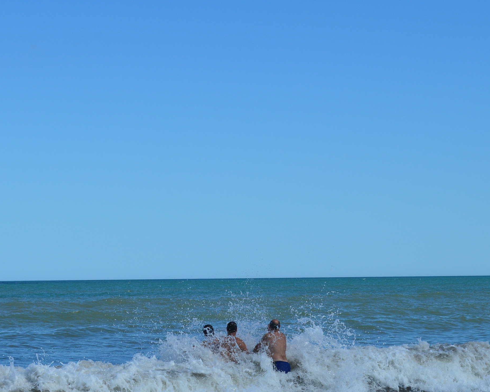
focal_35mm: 115
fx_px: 1668
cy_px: 243
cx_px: 237
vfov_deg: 13.4
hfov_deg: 16.7
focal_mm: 50
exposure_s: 1/500
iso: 280
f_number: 11
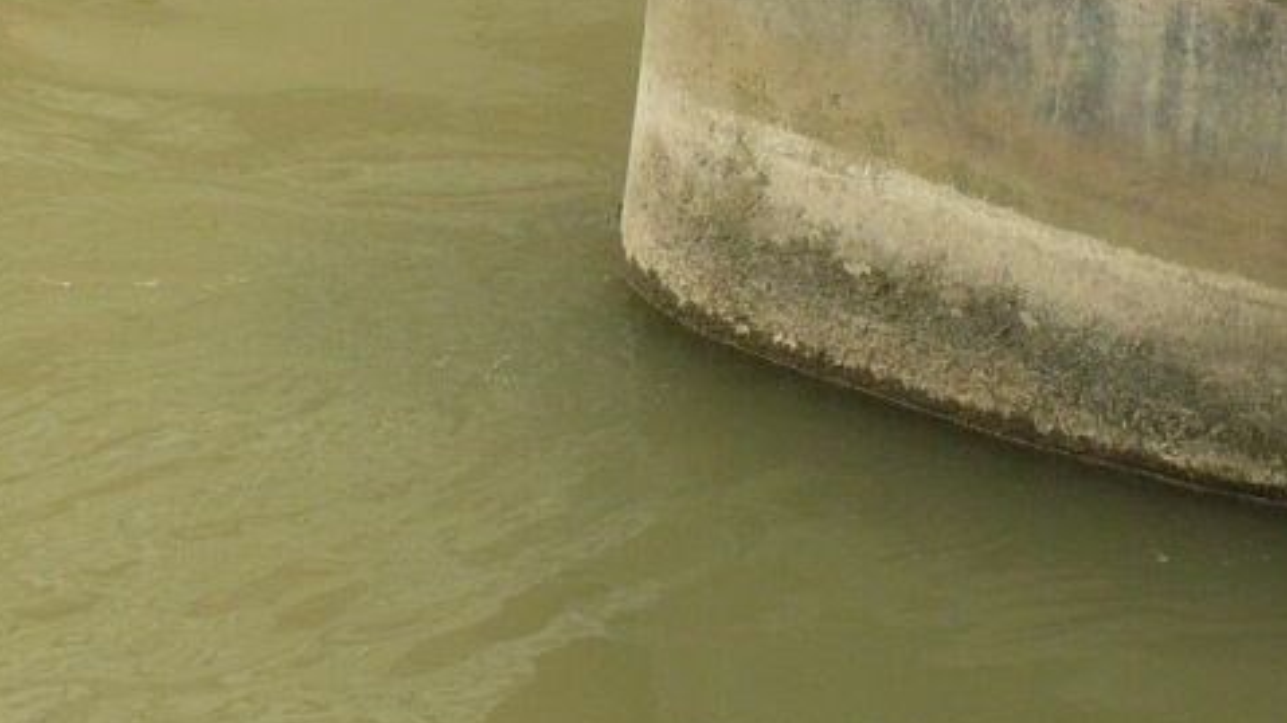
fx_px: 9722
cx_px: 970
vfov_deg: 4.2
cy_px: -632
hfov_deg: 7.6
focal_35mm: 285
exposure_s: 1/250
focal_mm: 14.5
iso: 100
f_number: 4
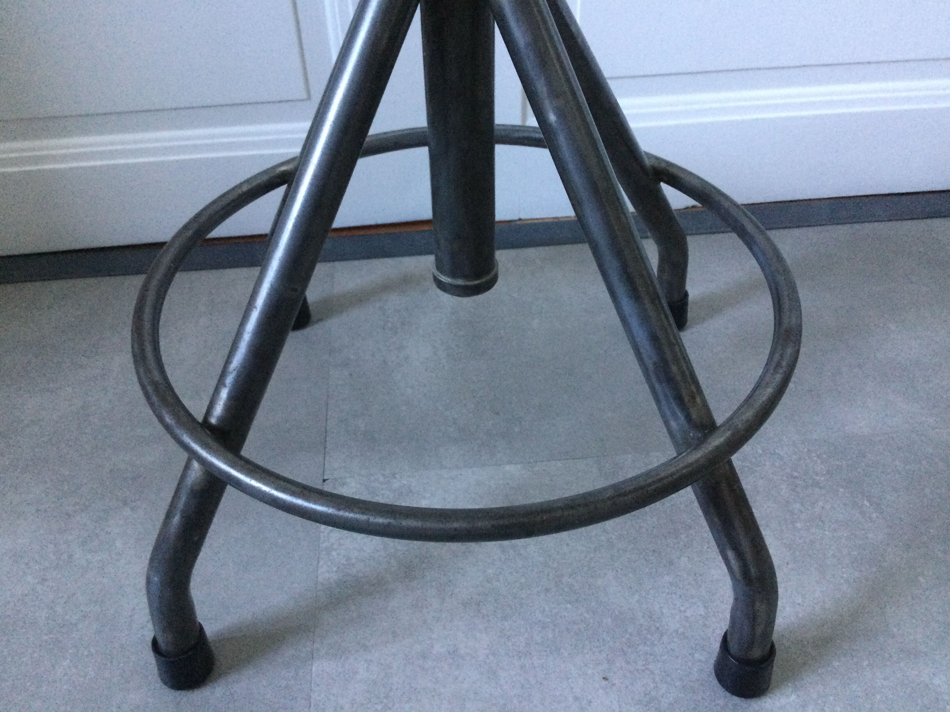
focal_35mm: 31
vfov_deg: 45.4
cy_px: 356
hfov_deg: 58.4
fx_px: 851
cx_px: 475
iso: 200
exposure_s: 1/17
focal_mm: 3.3
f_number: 2.4
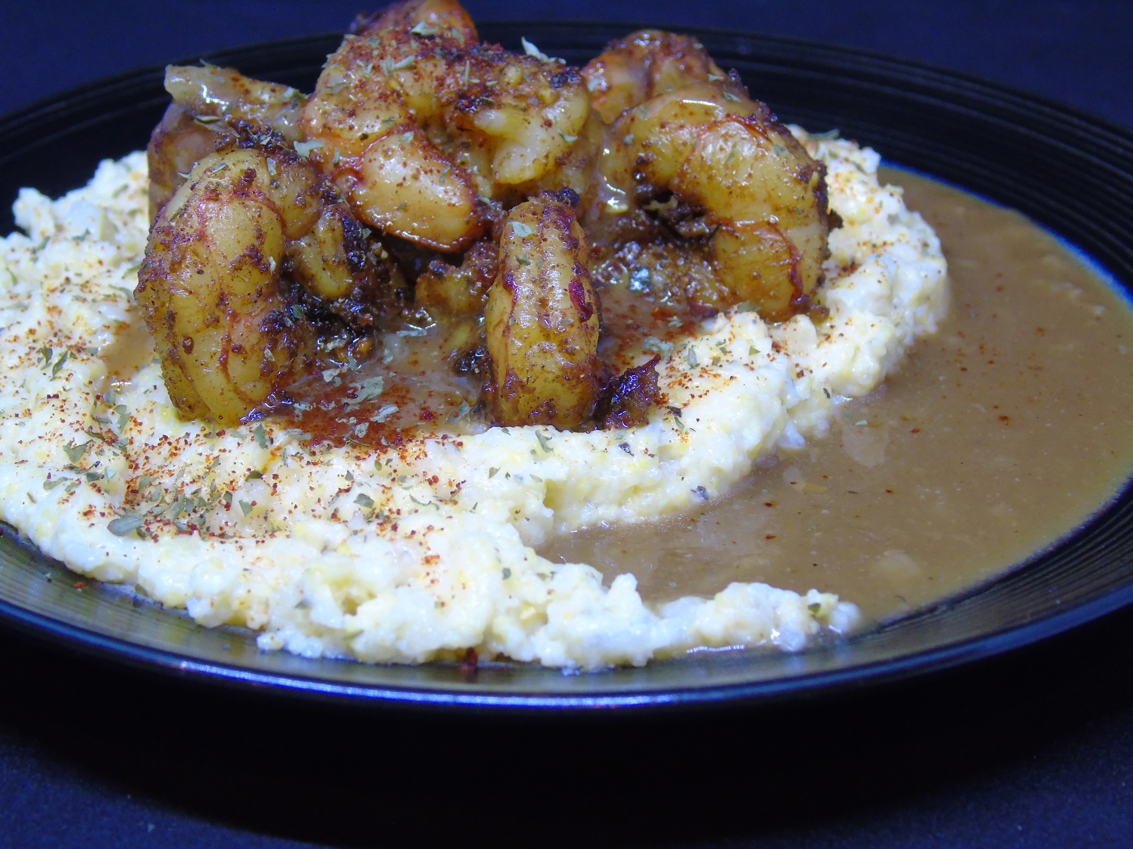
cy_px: 424
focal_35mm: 71
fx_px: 2324
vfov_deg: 20.7
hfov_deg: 27.4
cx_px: 566
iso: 400
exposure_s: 1/25
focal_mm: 13
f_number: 4.7
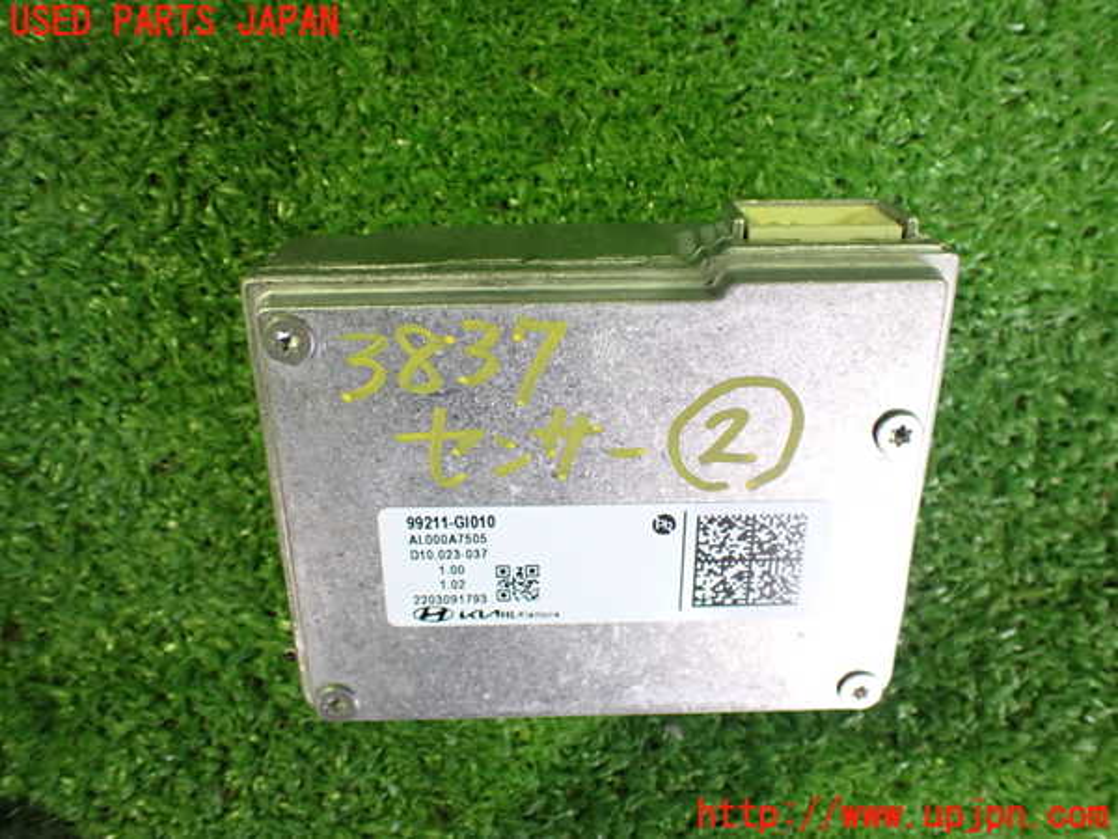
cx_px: 559
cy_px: 420
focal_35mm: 30
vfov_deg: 46.8
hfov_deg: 60.0
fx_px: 969
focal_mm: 5.4
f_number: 2.3
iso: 800
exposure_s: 1/50
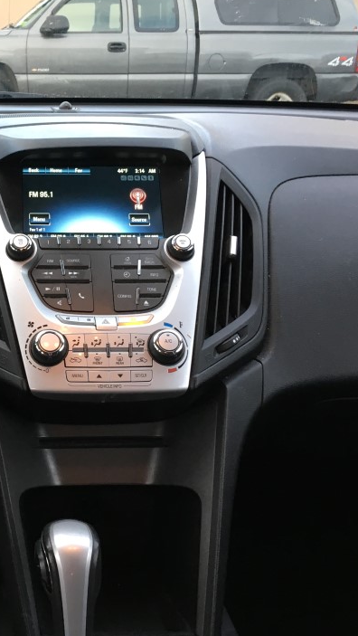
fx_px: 775
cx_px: 32
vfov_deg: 44.5
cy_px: 294
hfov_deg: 25.2
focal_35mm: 46
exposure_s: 1/33
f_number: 2.2
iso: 80
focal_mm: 4.15
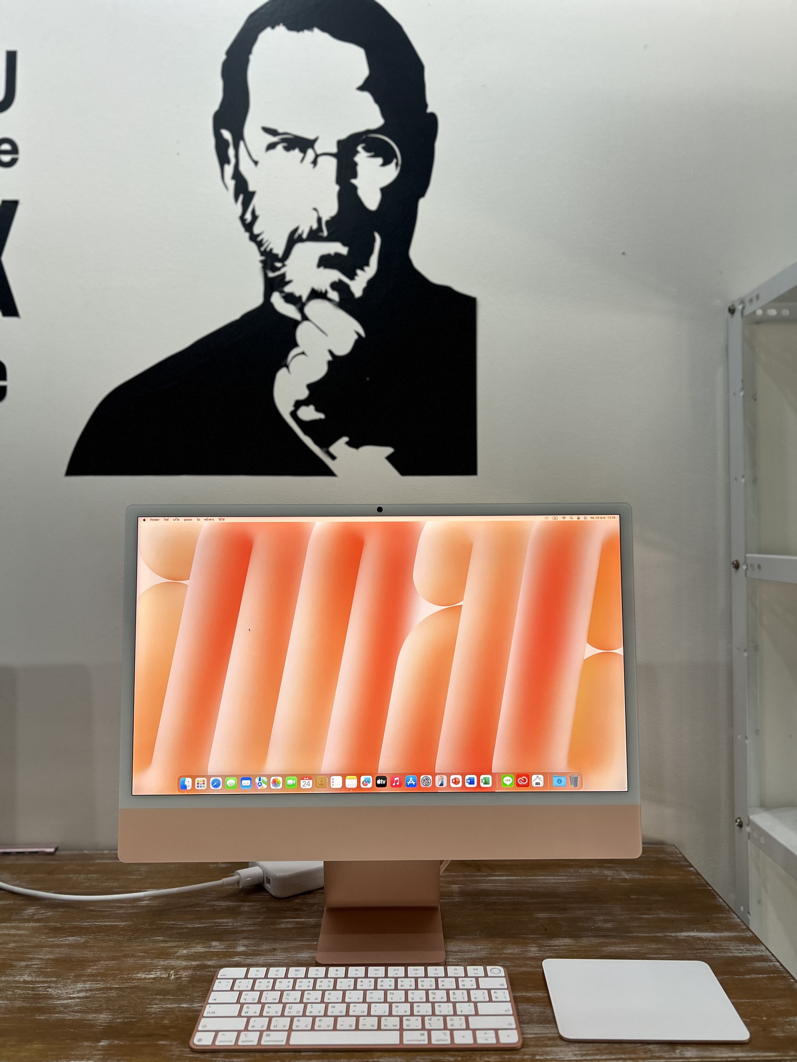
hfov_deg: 53.1
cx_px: 398
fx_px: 798
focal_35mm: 26
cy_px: 531
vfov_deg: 67.3
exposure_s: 1/121
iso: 100
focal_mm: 5.7
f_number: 1.5
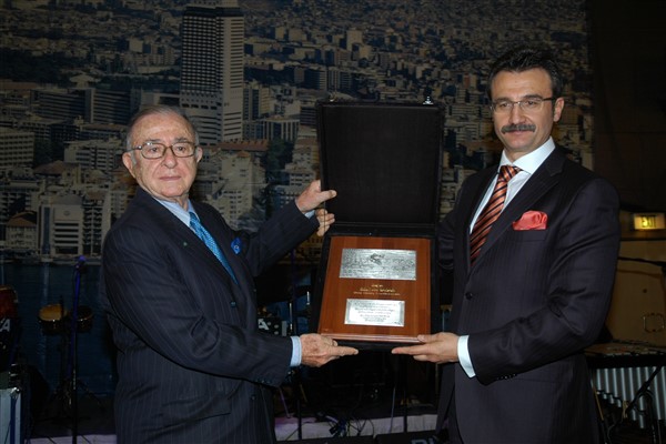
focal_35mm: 38
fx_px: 694
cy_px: 222
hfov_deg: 51.3
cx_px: 333
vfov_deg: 35.5
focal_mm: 25
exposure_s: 1/60
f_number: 4
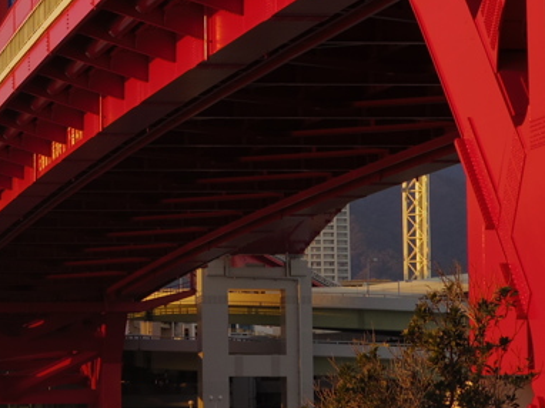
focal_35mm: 185
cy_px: 71
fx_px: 2911
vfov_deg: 8.0
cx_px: -61
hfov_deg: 10.6
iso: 100
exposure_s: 1/160
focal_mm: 15.1
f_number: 2.8
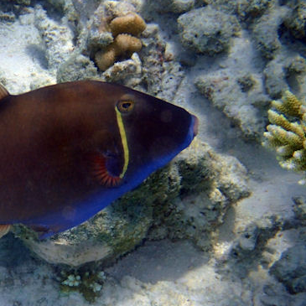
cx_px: 54
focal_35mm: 90
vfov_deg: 19.3
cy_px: 176
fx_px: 900
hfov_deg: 19.1
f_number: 5
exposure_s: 1/1000
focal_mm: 11.01
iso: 100
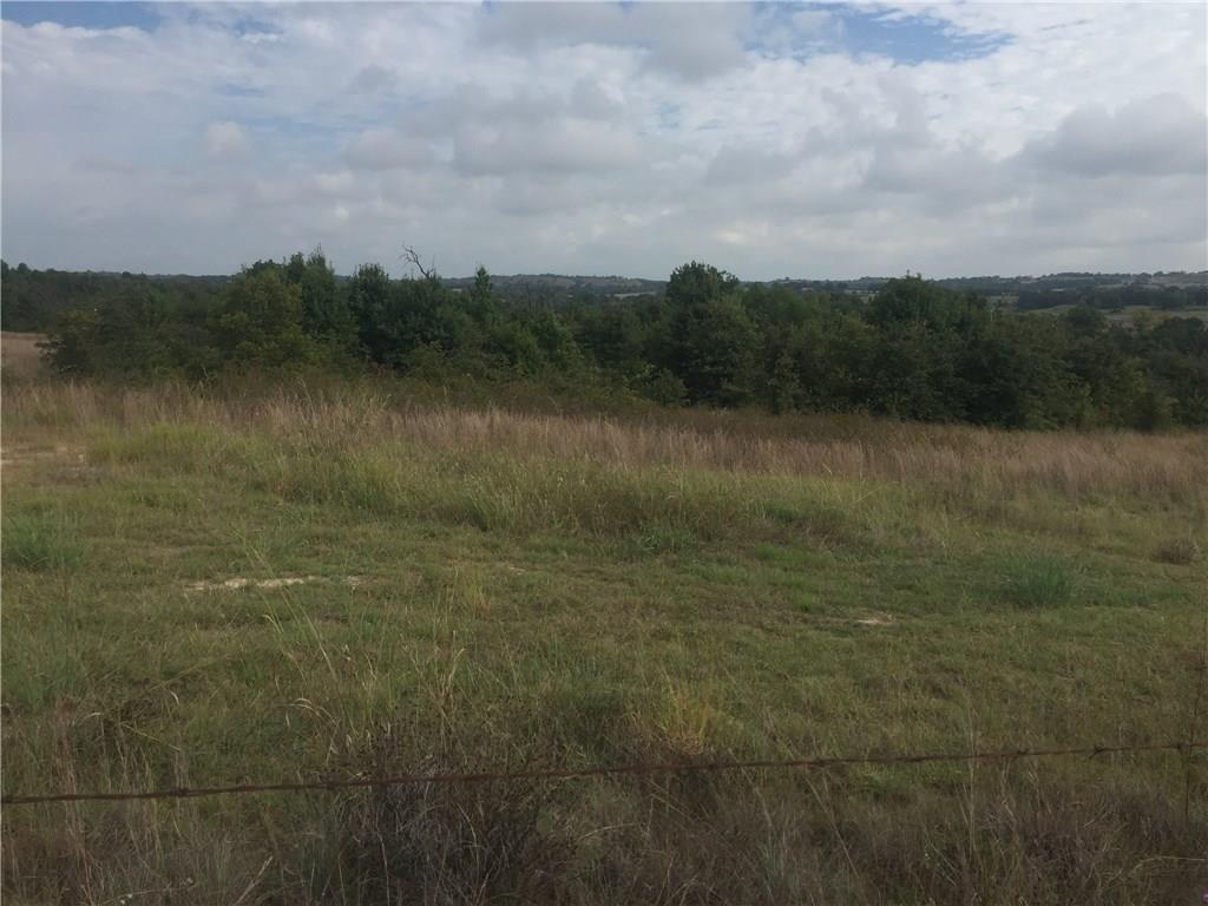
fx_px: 1012
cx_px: 604
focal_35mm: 29
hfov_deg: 61.7
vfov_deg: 48.2
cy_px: 453
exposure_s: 1/2326
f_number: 2.2
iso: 32
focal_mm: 4.15
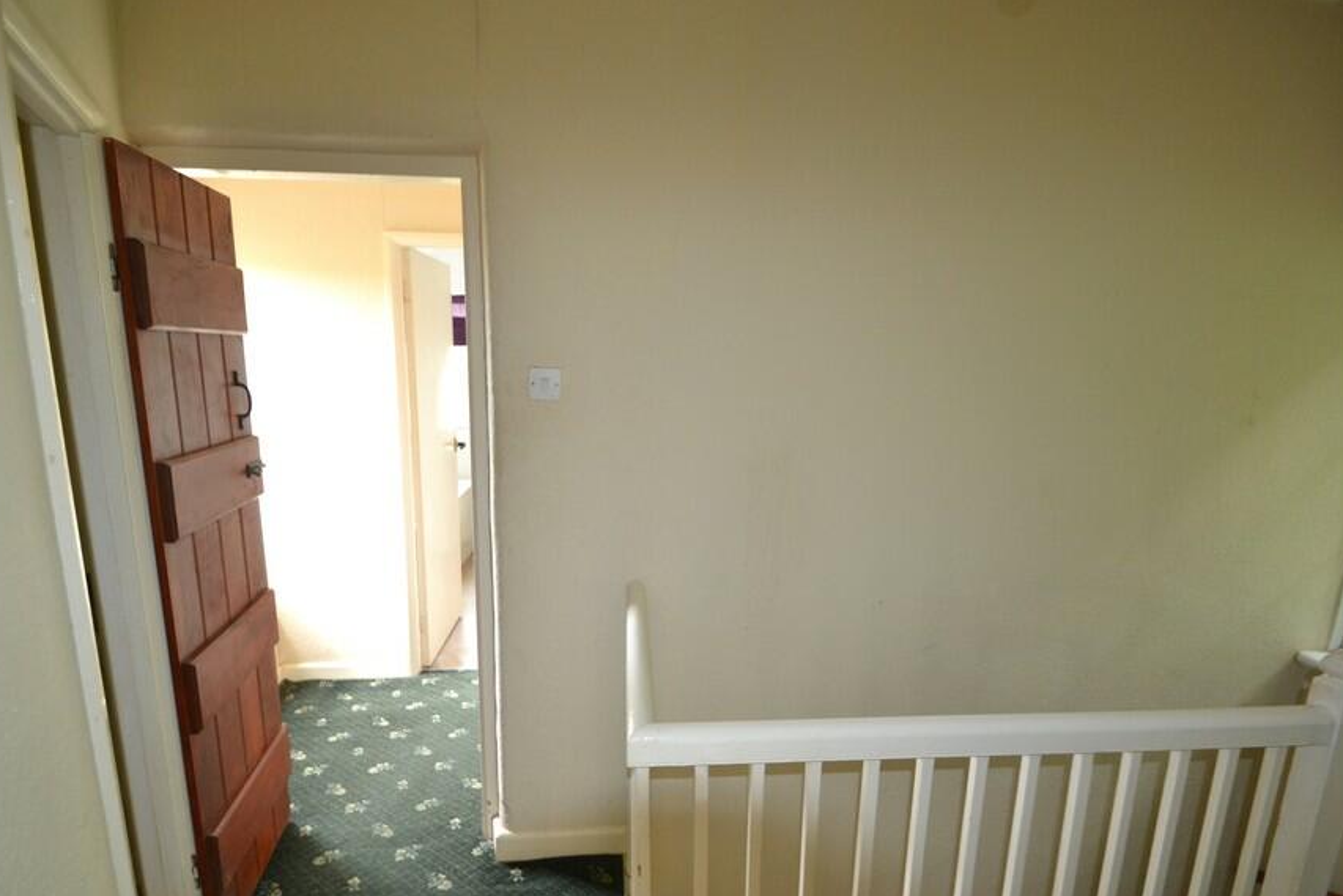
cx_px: 710
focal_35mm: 18
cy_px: 506
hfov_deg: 89.9
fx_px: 672
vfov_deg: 67.1
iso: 560
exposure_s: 1/60
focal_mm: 10
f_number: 3.5
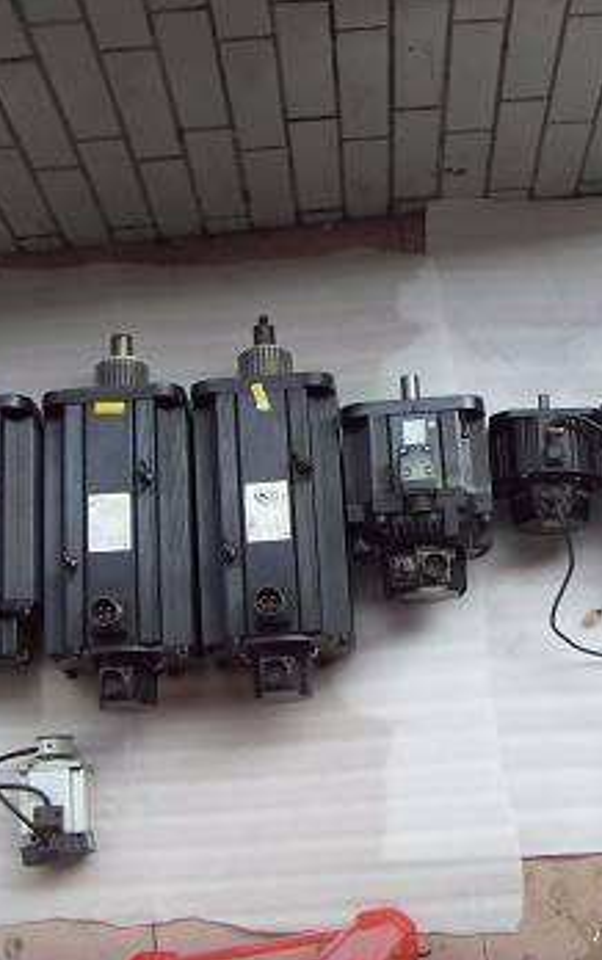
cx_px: 442
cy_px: 480
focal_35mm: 56
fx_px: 1468
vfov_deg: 36.3
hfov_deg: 23.0
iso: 80
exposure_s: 1/180
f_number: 3.5
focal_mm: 6.6
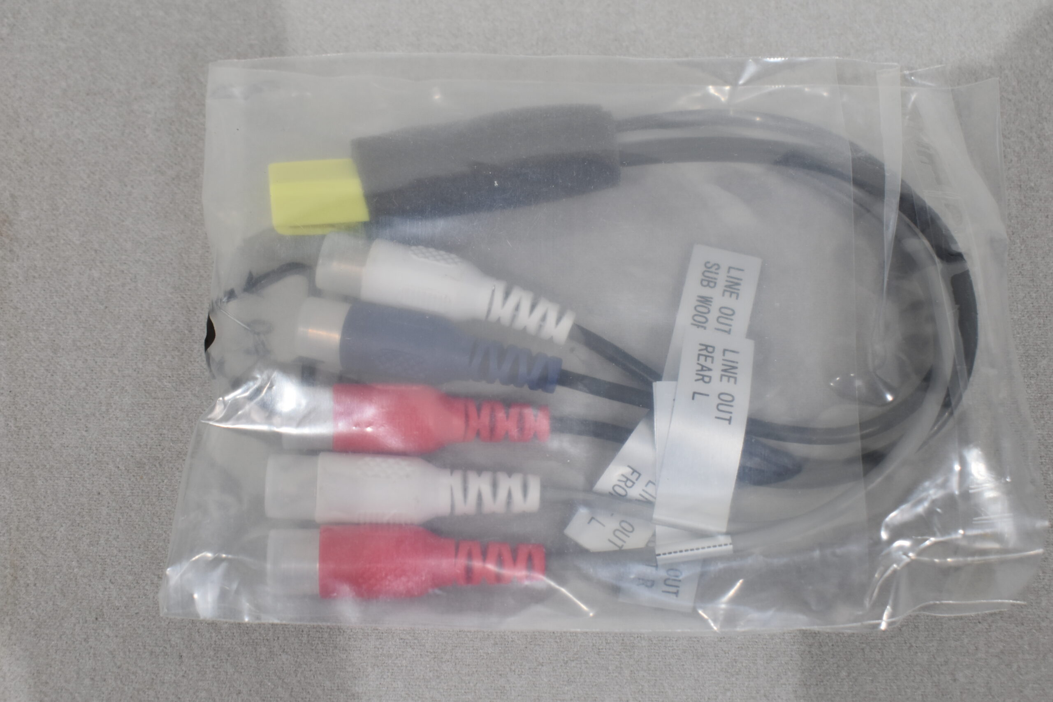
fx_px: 1360
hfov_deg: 42.3
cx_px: 526
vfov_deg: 28.9
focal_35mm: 46
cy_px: 351
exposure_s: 1/60
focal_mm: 31
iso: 400
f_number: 7.1
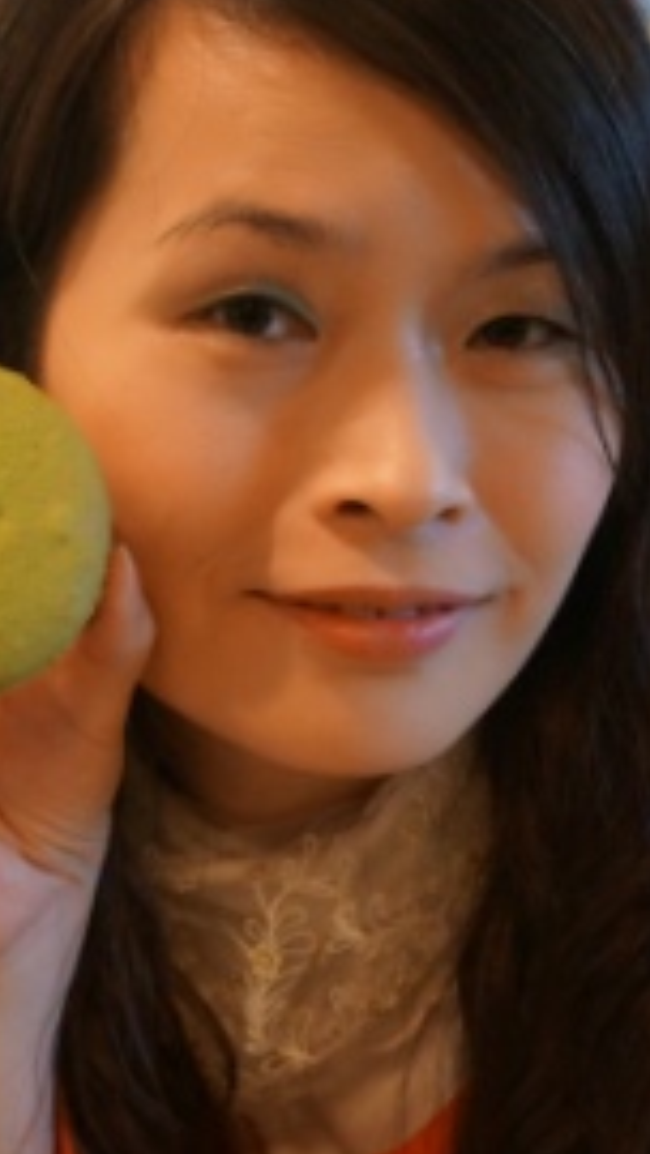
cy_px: 620
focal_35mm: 81
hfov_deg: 14.9
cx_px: 274
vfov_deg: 26.2
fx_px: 2476
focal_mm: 31
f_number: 5
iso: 3200
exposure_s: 1/80
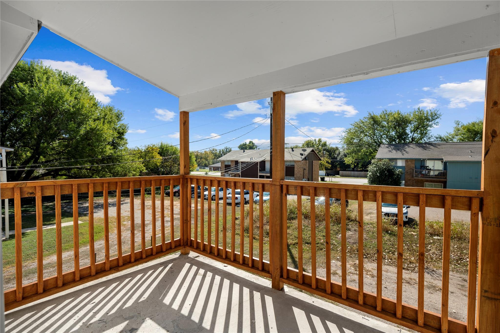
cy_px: 166
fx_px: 222
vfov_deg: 73.7
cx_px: 250
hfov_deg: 96.7
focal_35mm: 16
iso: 100
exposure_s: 1/125
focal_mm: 16
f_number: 5.6
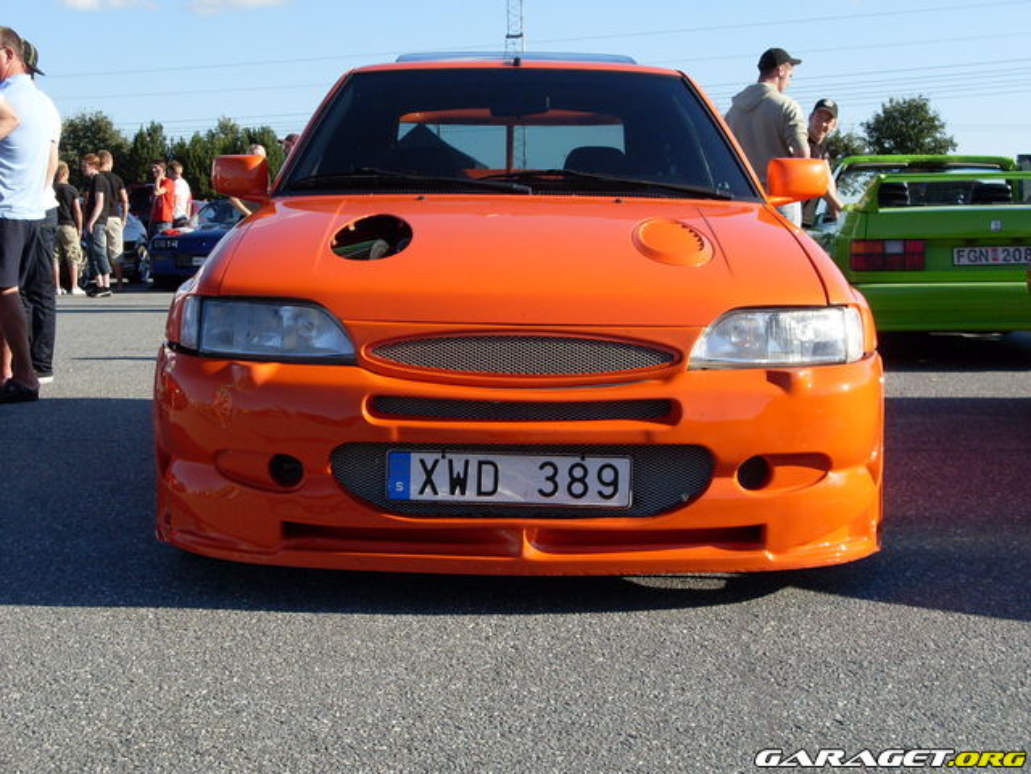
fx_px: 1787
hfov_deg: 32.2
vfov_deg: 24.4
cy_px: 387
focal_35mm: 60
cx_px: 516
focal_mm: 9.9
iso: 80
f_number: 3.4
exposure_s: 1/750
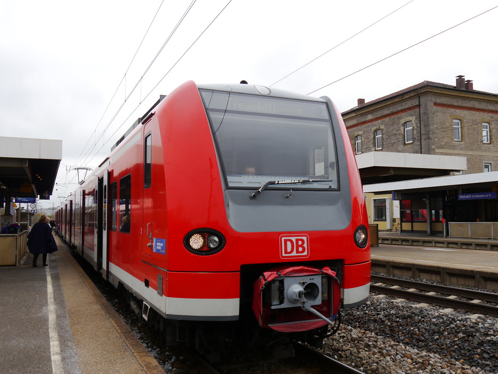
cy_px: 187
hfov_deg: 56.8
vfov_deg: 44.2
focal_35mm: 32
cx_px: 249
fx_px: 460
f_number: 5.6
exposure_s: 1/250
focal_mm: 16
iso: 160
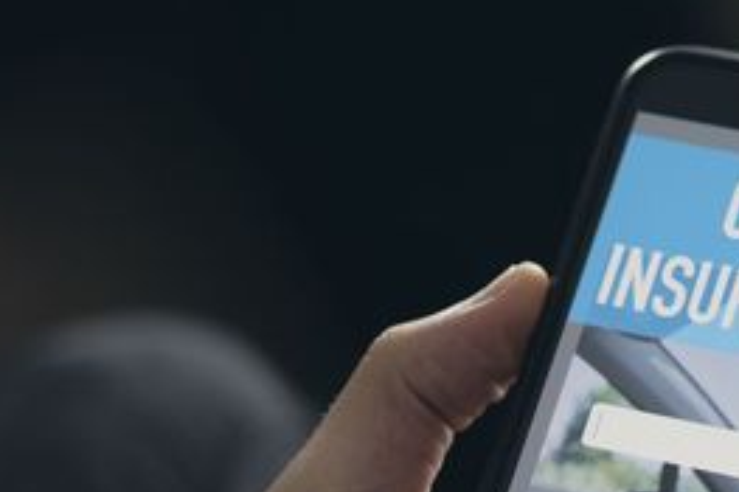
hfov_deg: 8.5
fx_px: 4923
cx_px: 767
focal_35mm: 240
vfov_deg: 5.7
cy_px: 439
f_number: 4.5
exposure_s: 1/125
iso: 320
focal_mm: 105
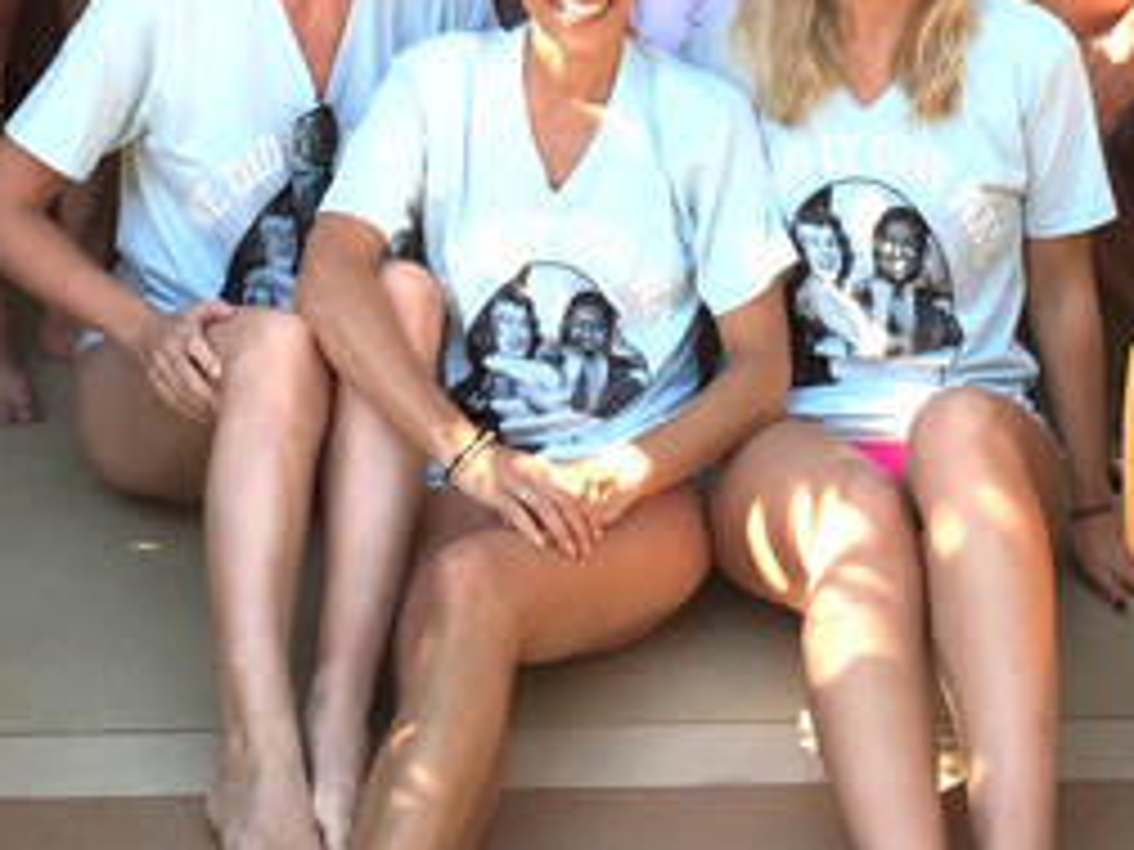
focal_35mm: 83
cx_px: 644
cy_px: -306
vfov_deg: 16.6
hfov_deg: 23.5
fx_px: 2719
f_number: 2.2
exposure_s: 1/276
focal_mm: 4.15
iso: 32
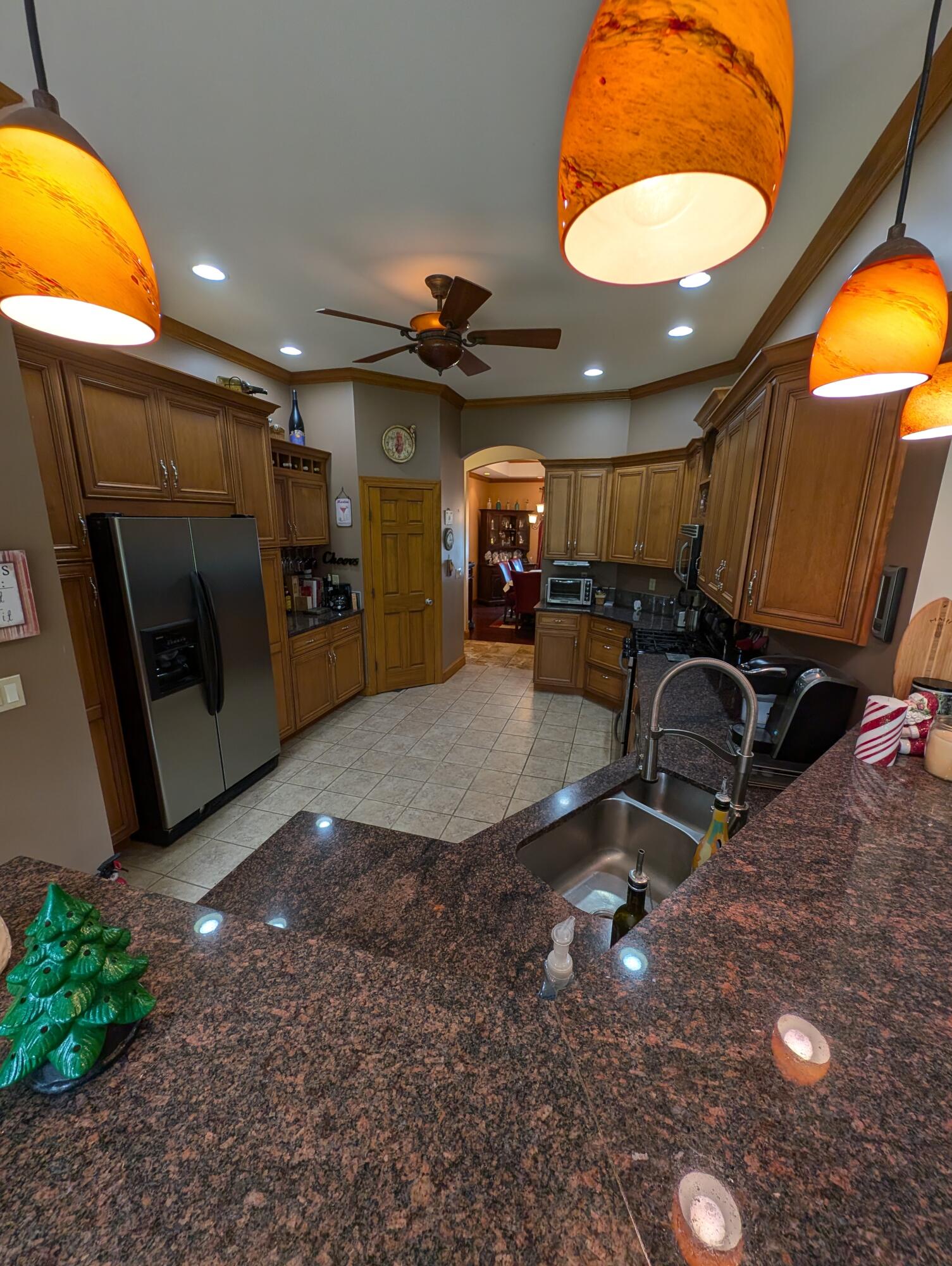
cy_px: 633
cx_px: 476
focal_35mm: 12
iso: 73
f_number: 1.95
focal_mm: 2.23
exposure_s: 1/120
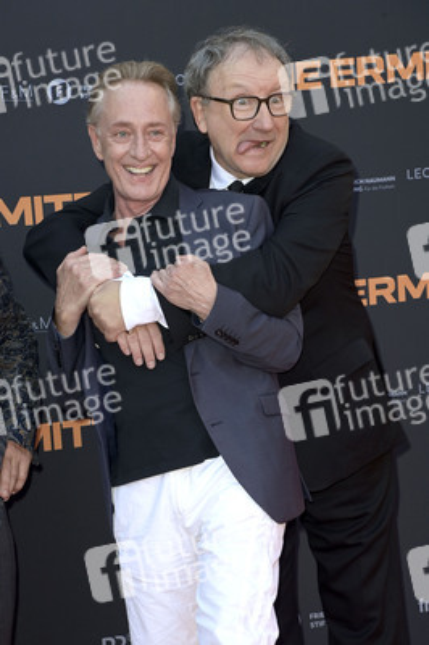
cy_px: 322
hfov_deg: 11.4
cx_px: 214
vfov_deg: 17.1
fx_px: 2149
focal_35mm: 120
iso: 640
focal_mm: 120
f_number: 7.1
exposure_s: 1/250
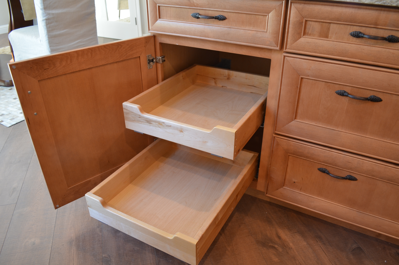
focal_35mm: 27
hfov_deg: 67.5
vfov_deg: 47.7
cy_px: 132
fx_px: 299
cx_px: 200
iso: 560
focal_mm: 18
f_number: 4
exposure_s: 1/60
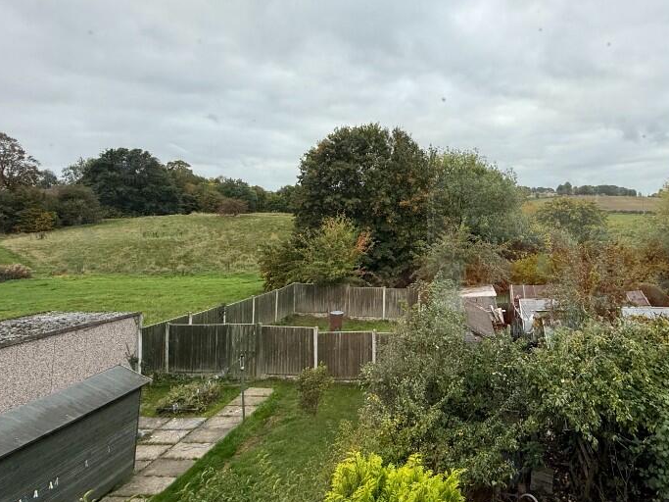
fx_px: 406
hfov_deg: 75.0
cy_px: 201
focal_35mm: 21
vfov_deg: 62.9
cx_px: 475
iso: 50
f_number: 2.2
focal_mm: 2.22
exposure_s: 1/347
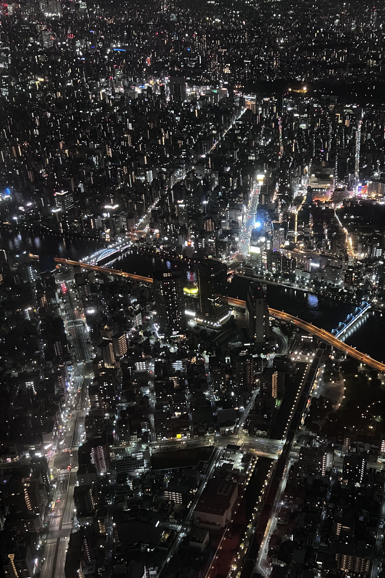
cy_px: 386
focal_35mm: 38
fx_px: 609
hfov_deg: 34.3
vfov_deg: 49.8
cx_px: 291
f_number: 1.5
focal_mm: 5.7
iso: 1000
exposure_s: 1/30
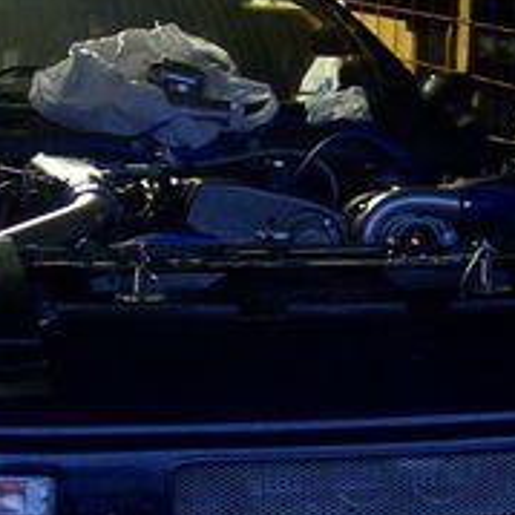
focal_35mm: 114
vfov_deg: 15.3
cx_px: 181
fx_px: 1919
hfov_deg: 15.3
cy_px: 268
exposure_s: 1/8
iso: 200
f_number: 2.7
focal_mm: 6
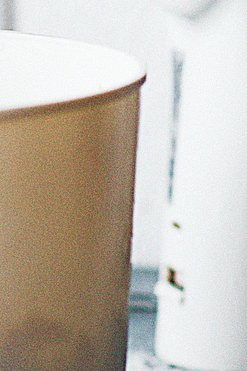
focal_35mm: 427
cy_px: -113
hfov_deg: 3.2
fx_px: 4396
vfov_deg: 4.8
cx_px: -237
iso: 560
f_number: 2.8
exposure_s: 1/180
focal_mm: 85
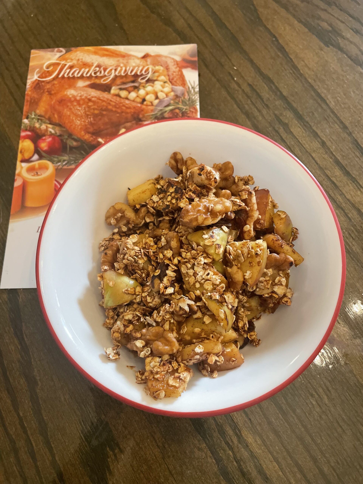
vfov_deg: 67.3
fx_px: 364
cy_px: 242
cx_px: 182
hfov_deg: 53.1
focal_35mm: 26
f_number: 1.6
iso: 400
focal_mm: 4.2
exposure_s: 1/60
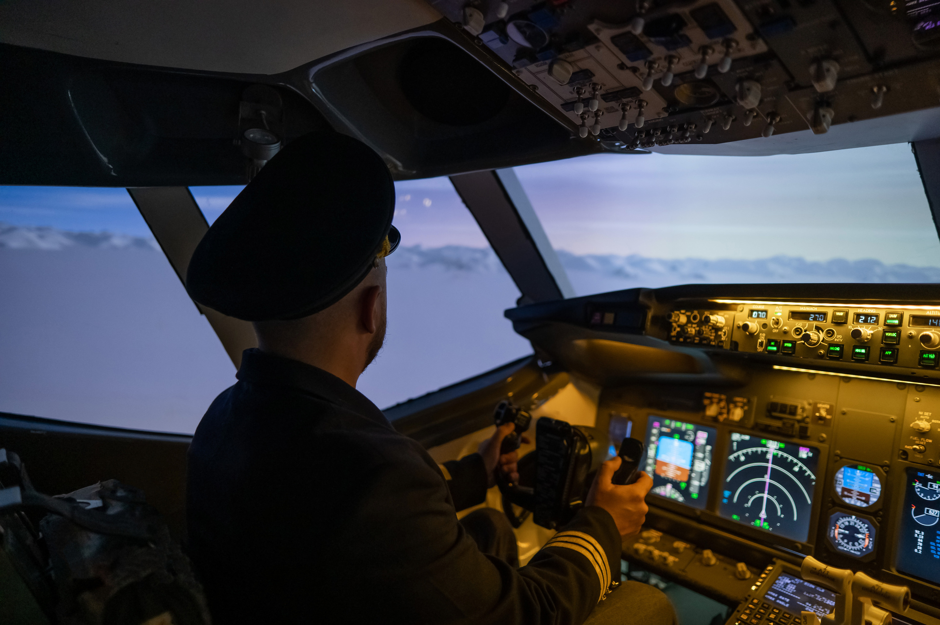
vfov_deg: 53.1
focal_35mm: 24
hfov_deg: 73.8
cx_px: 470
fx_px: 626
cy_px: 312
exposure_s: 1/50
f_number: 1.8
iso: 2000
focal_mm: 24
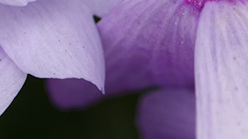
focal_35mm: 715
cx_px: -288
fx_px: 4701
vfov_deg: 1.7
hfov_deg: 3.0
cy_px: -319
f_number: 8
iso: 400
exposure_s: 1/240
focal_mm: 80
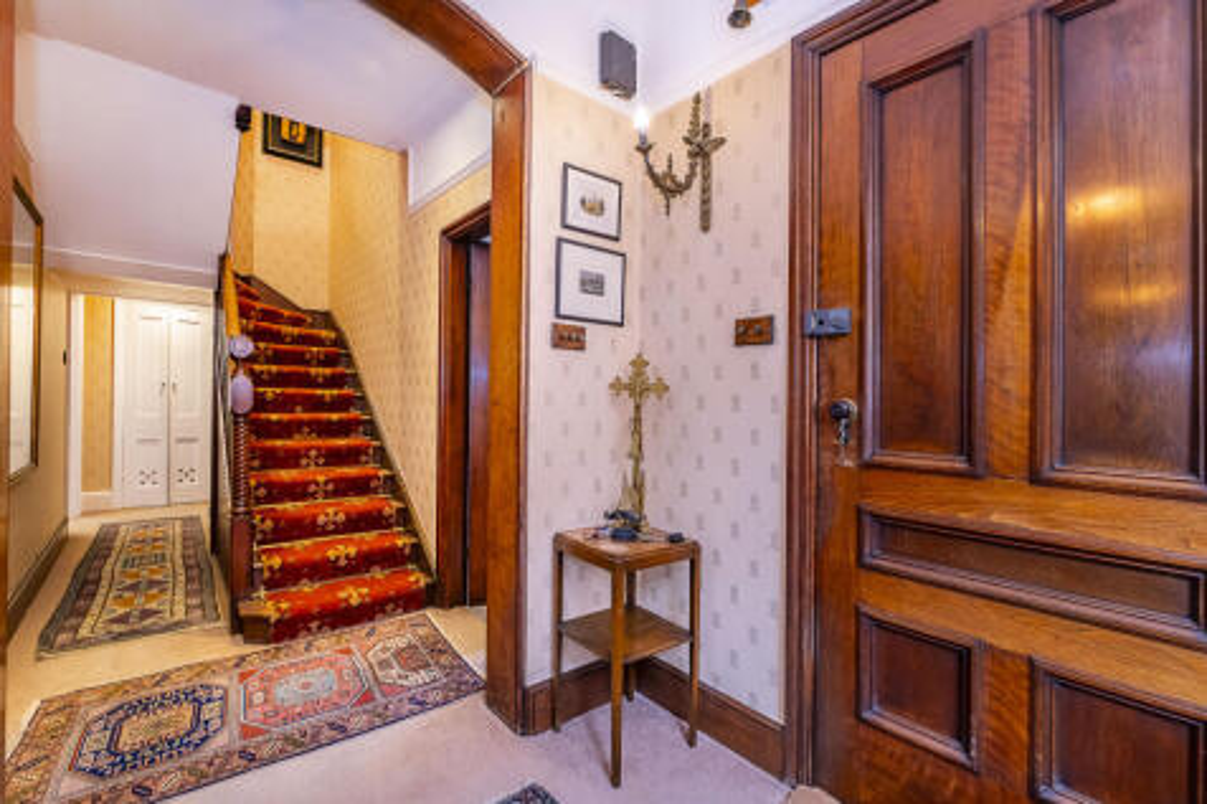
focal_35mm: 15
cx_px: 604
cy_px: 402
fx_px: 503
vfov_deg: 77.3
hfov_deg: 100.4
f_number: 5
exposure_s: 1/15
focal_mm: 10
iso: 640
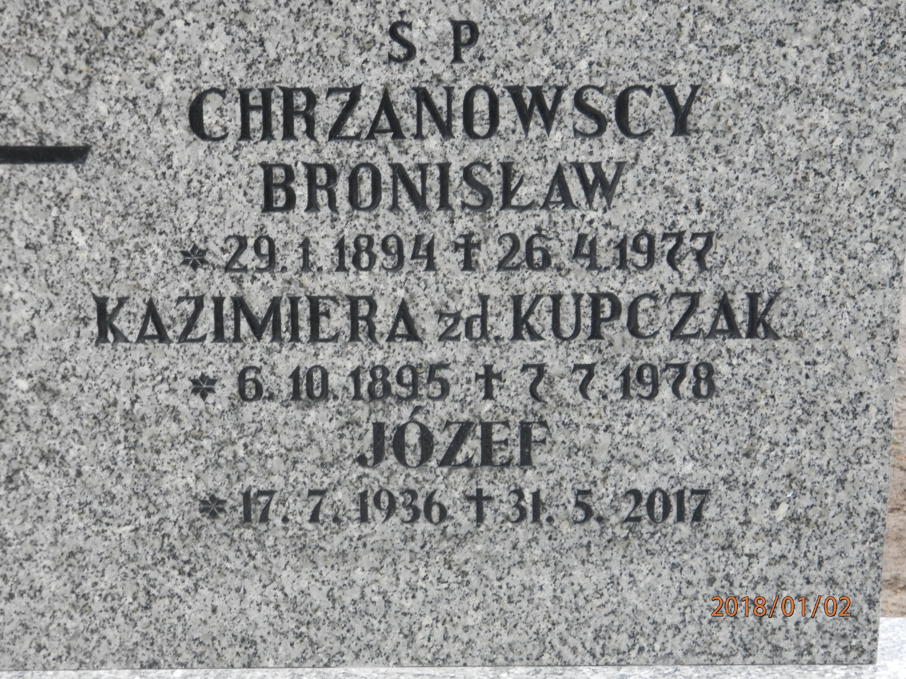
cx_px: 453
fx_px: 2774
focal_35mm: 106
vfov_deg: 14.0
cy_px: 340
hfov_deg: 18.5
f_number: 4.5
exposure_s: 1/10
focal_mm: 19
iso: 200
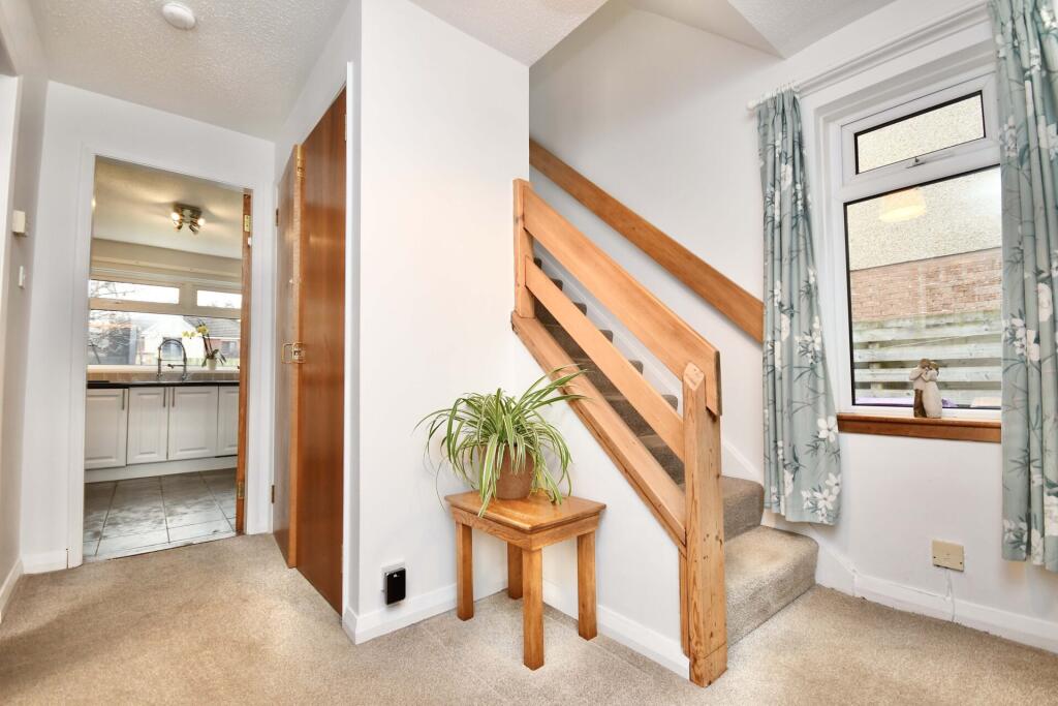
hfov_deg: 100.4
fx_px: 441
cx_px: 529
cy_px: 353
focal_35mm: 15
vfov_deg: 77.3
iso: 360
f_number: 4
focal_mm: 10
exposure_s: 1/60
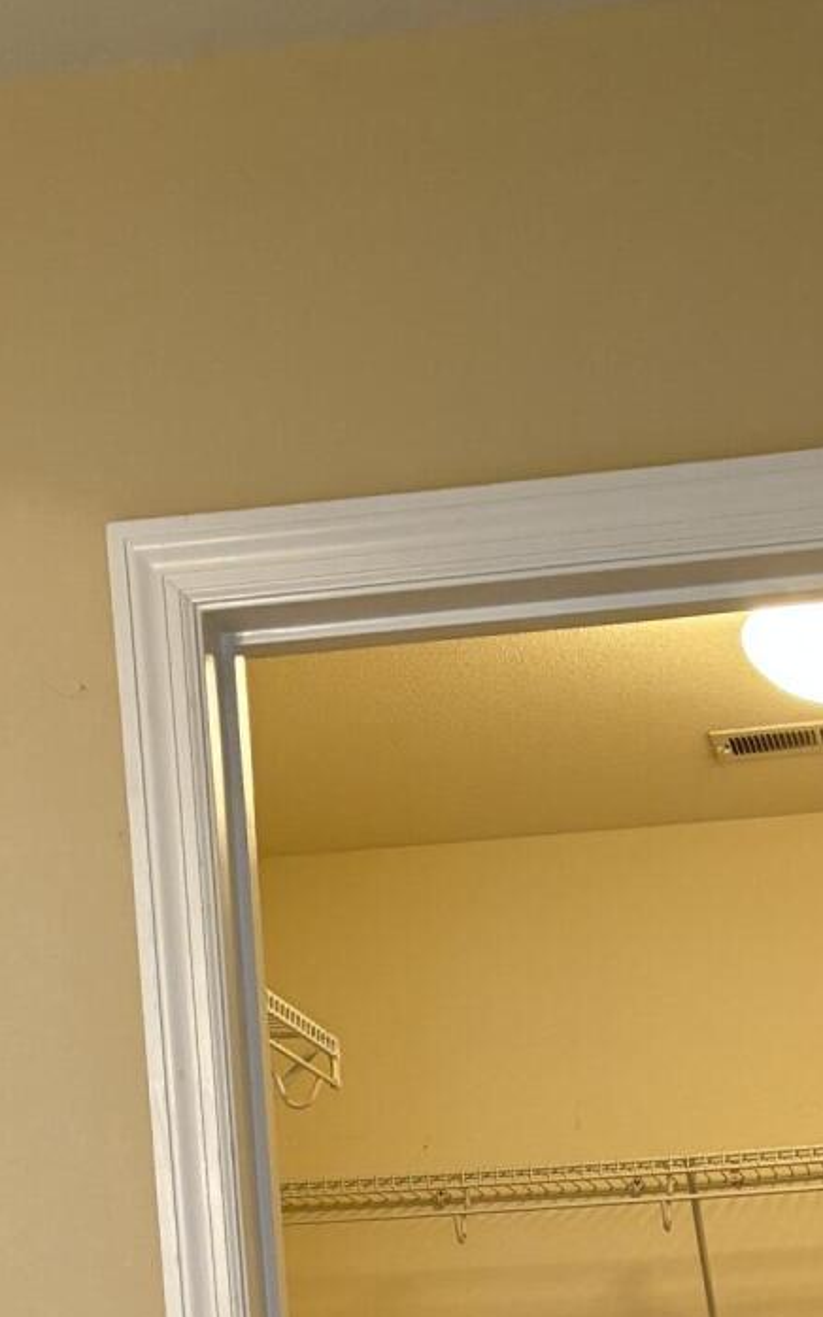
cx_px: 674
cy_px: 1855
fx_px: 2836
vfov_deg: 22.5
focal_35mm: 79
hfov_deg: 16.4
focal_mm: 5.96
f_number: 1.6
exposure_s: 1/60
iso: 250
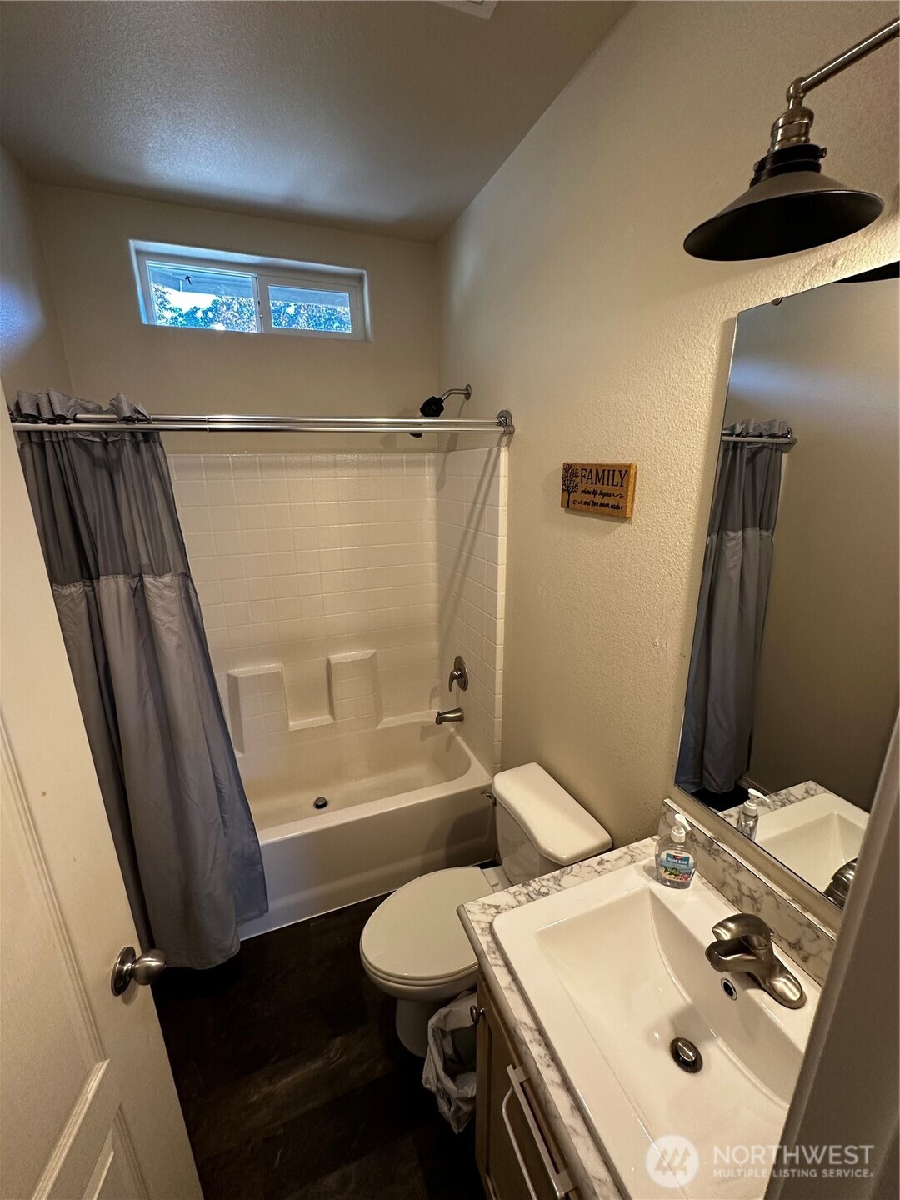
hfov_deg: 85.7
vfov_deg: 102.1
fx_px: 485
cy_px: 600
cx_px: 450
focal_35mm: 14
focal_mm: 2.22
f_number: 2.2
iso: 160
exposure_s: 1/60
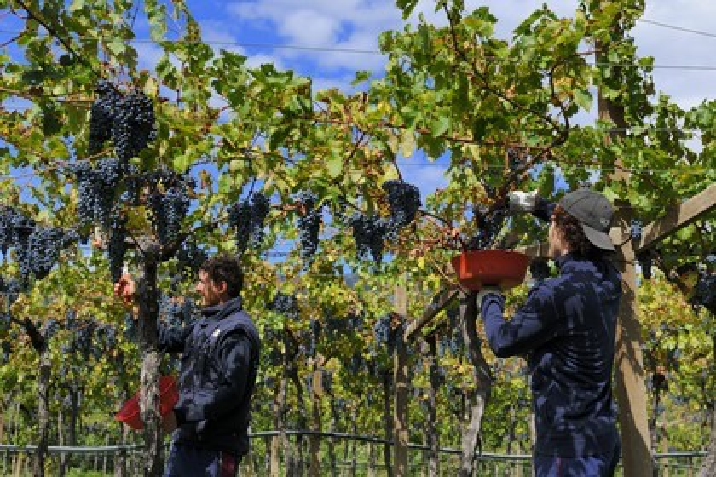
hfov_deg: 34.5
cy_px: 238
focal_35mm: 58
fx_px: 1153
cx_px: 358
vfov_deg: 23.4
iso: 200
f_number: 9
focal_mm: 58
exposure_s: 1/250
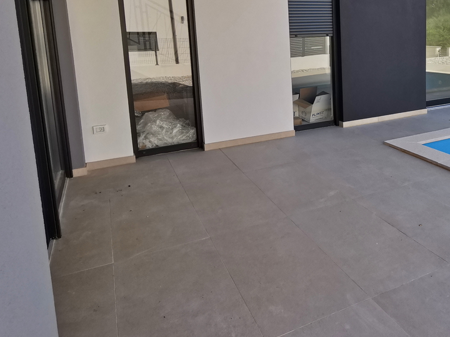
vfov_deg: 42.7
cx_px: 357
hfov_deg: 53.2
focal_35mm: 32
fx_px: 416
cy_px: 82
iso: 50
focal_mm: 2.35
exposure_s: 1/527
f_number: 2.2
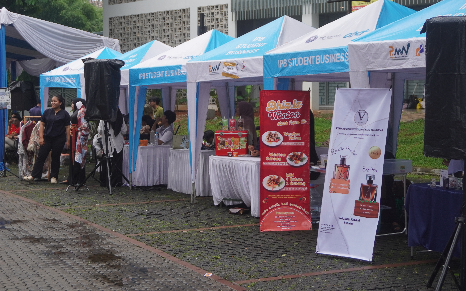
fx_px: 757
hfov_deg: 34.2
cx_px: 219
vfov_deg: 21.8
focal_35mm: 60
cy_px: 125
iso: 200
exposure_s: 1/160
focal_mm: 31
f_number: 5
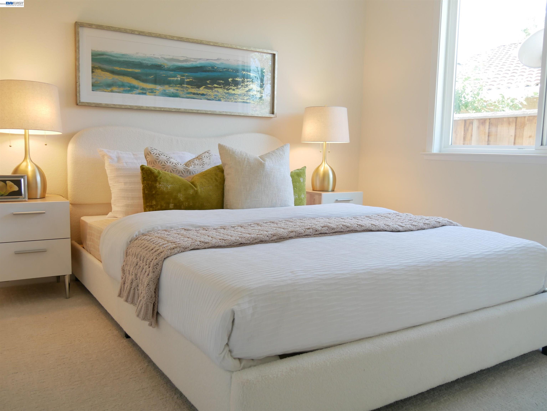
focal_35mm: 30
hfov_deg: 59.9
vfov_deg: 46.8
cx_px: 274
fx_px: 474
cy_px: 206
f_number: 3.6
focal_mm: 15
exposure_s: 1/60
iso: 320
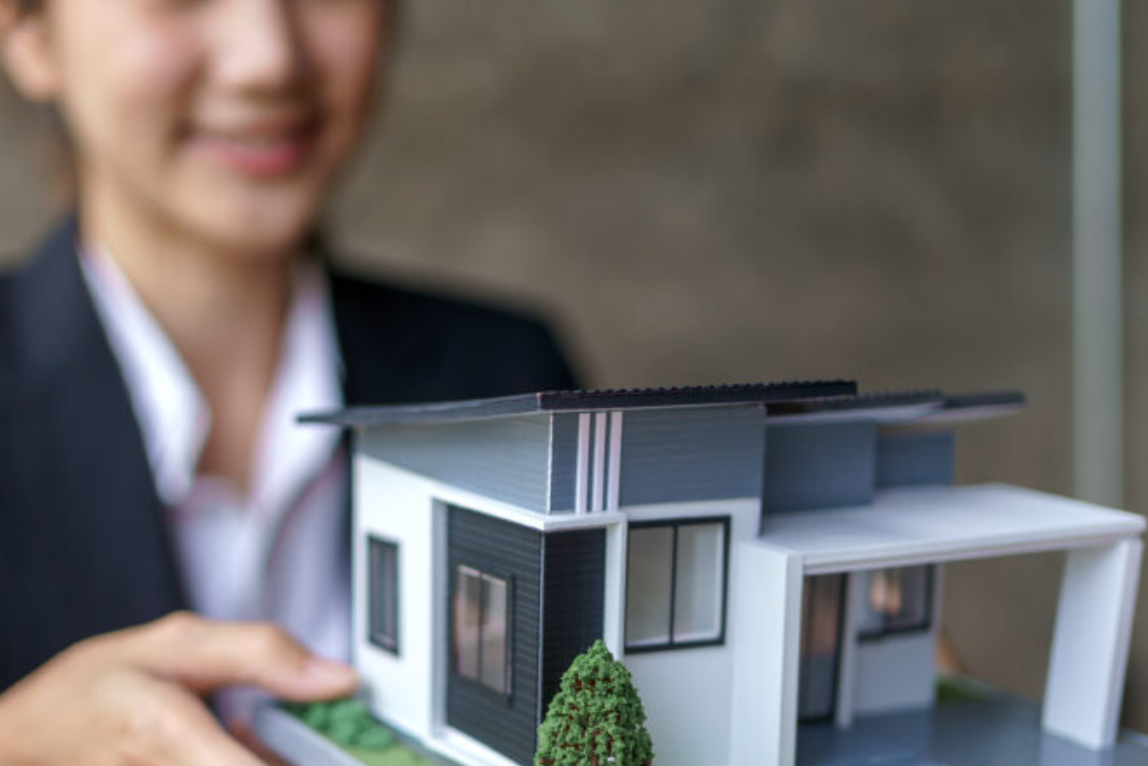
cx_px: 394
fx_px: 1946
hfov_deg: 32.6
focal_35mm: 61
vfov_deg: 22.0
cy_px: 622
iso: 125
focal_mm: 35
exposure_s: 1/800
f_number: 1.8
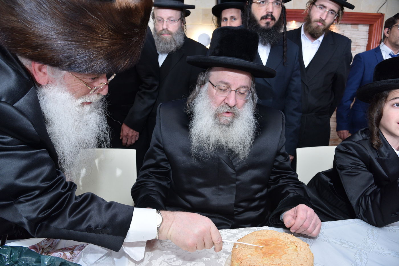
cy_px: 133
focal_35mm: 24
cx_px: 200
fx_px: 266
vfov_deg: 53.1
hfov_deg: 73.8
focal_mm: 24
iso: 1000
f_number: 6.3
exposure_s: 1/160
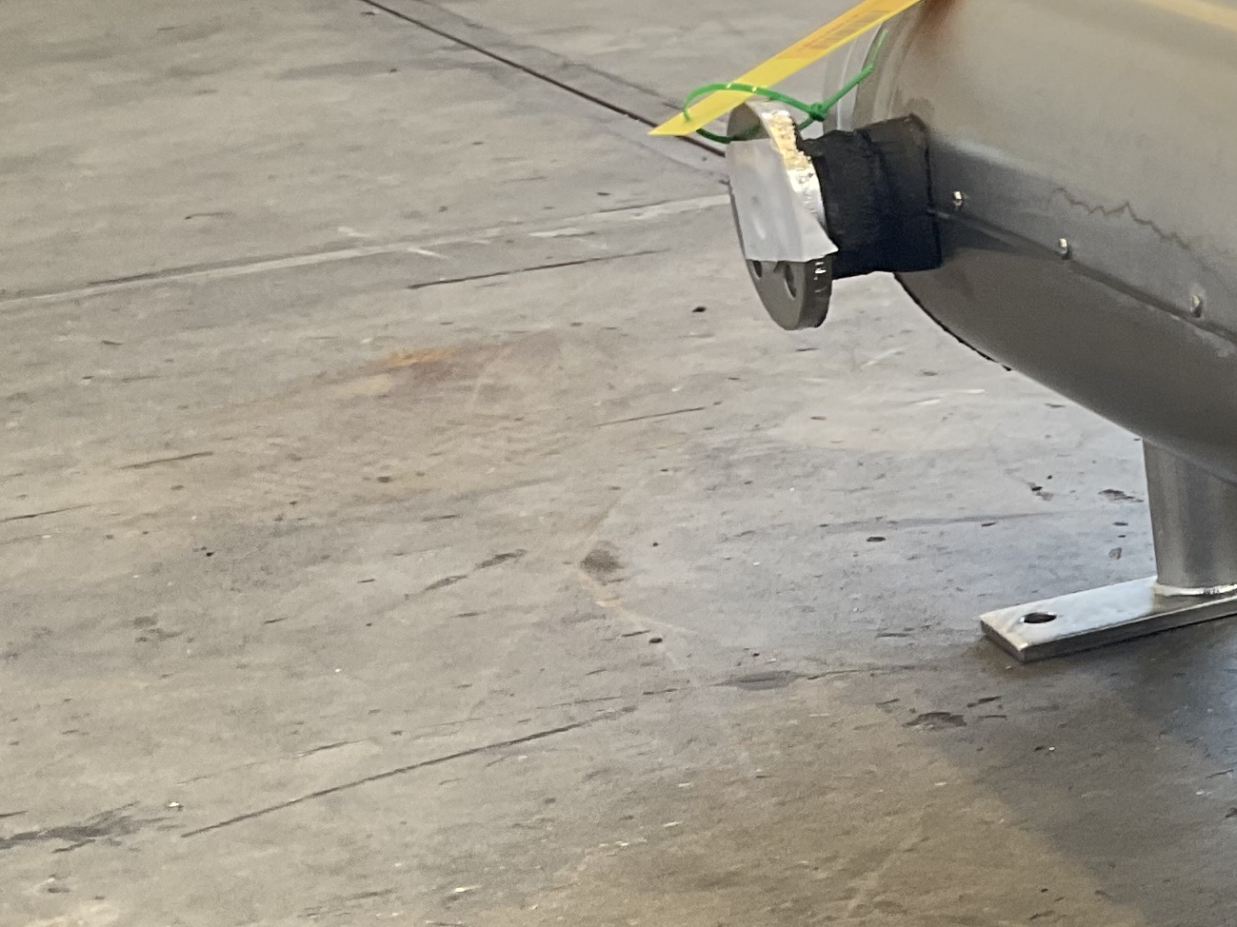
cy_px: 724
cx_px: 1834
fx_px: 3216
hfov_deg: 19.2
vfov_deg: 16.3
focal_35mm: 90
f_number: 1.8
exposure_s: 1/100
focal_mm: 3
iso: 50
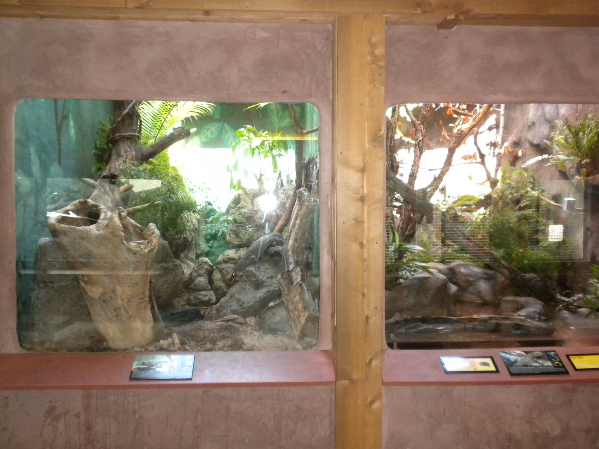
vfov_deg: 38.7
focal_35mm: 37
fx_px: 640
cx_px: 300
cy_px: 224
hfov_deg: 50.1
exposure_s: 1/26.6
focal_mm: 6.6
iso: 400
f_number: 3.5
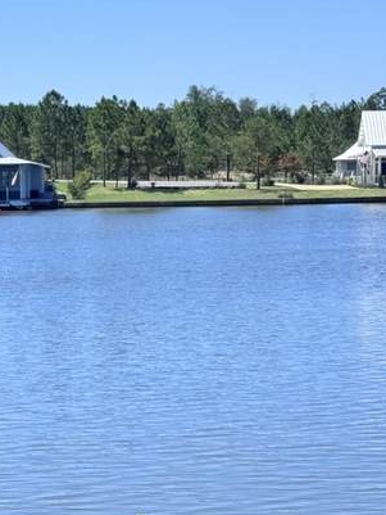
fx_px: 1709
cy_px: 403
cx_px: 83
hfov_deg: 12.8
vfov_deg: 17.0
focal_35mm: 115
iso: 64
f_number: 1.78
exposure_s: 1/4049
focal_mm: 6.76
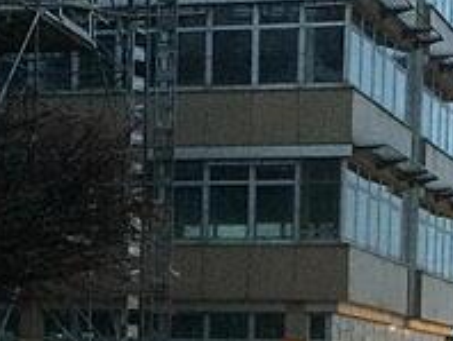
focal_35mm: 122
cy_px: 493
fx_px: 1598
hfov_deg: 16.1
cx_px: 228
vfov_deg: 11.7
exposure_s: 1/25
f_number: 2.2
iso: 250
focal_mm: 4.15
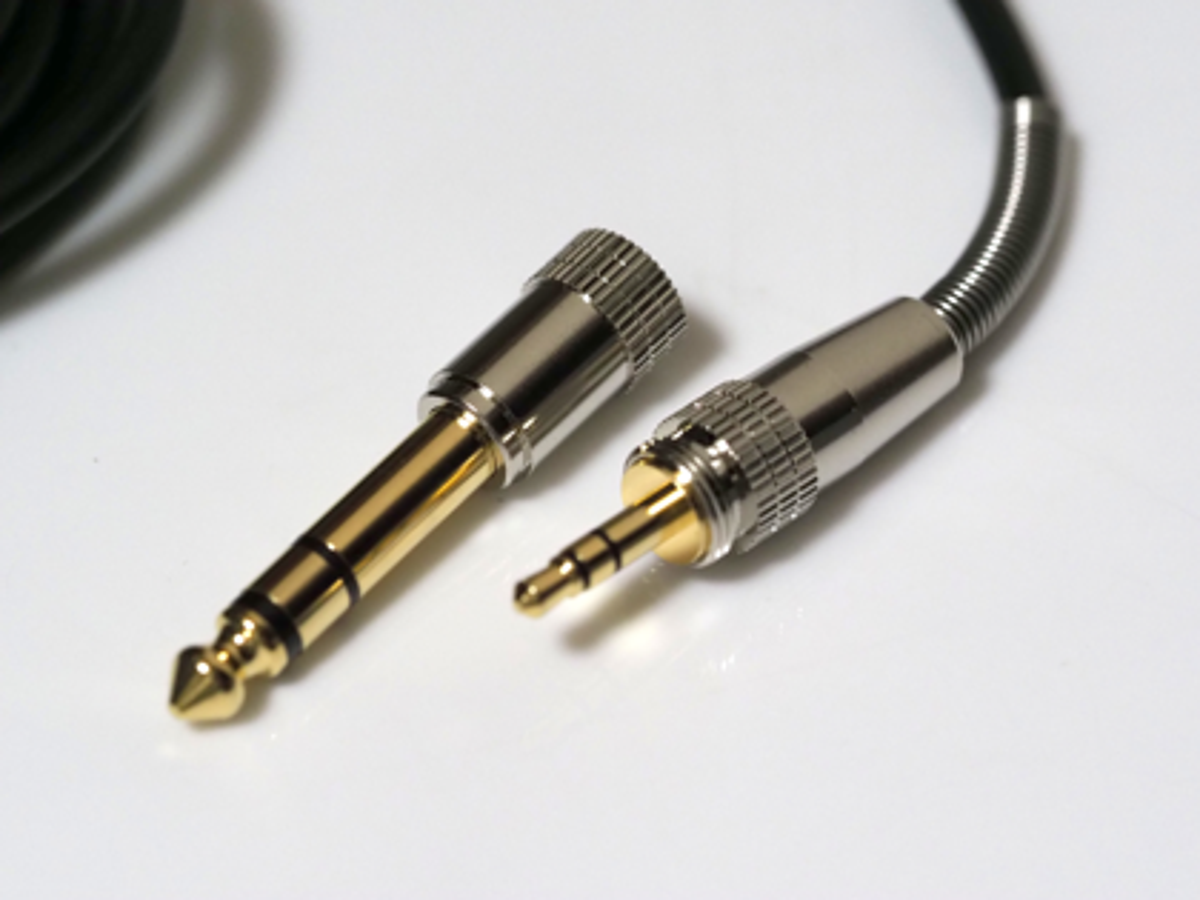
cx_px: 600
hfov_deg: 16.4
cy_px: 450
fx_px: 4160
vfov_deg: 12.3
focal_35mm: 120
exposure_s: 1/125
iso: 2000
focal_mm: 60
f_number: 4
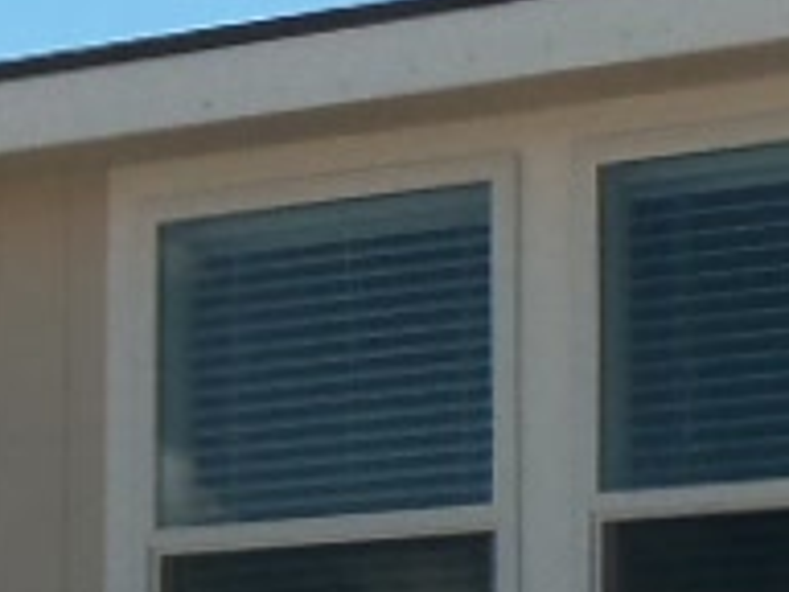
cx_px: -551
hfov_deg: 9.8
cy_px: 818
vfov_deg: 7.6
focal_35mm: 193
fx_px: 4399
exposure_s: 1/200
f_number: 8.6
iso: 80
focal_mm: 5.2
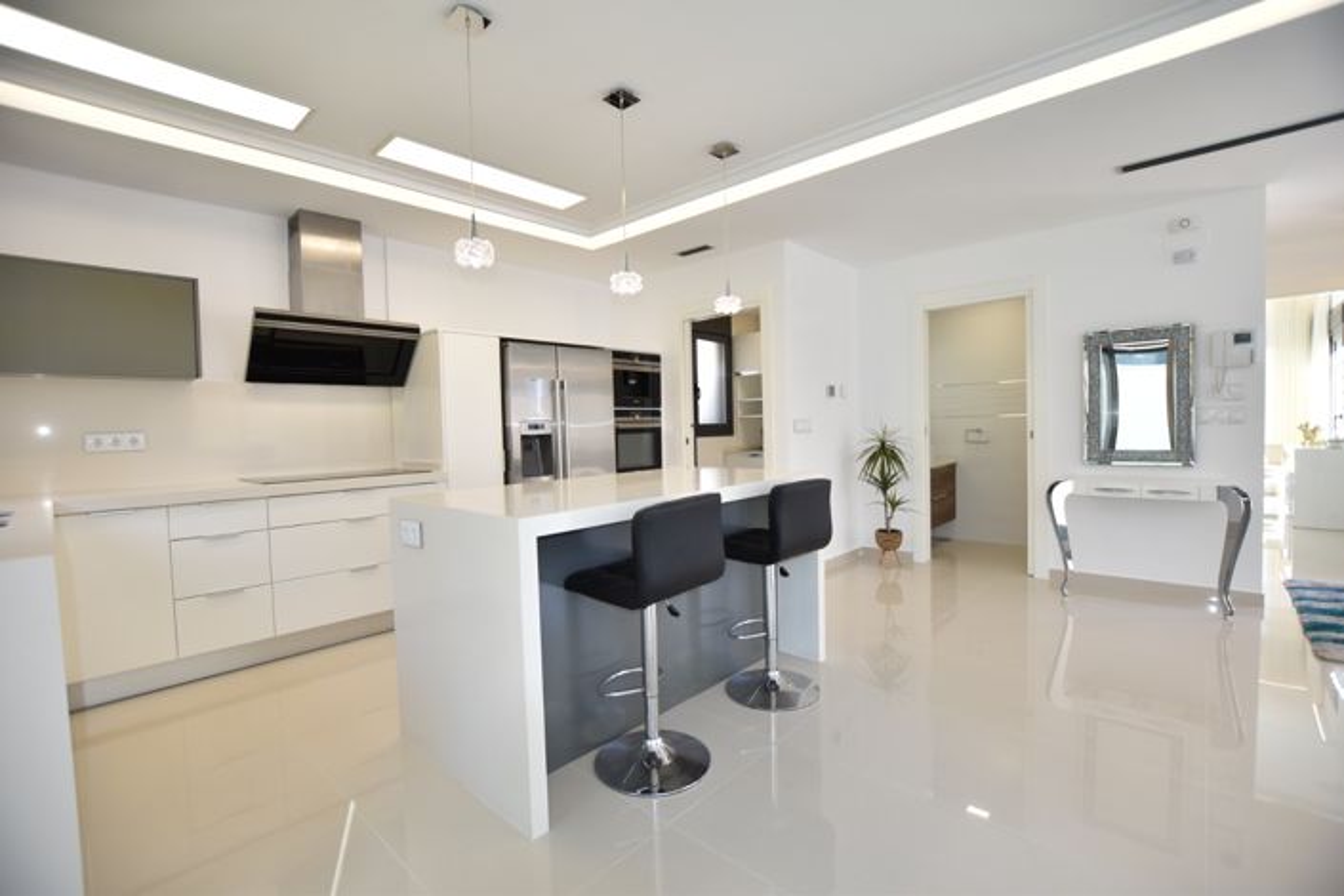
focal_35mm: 15
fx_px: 560
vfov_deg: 77.3
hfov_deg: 100.4
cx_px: 672
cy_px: 448
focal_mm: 10
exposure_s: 1/160
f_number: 3.5
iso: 200
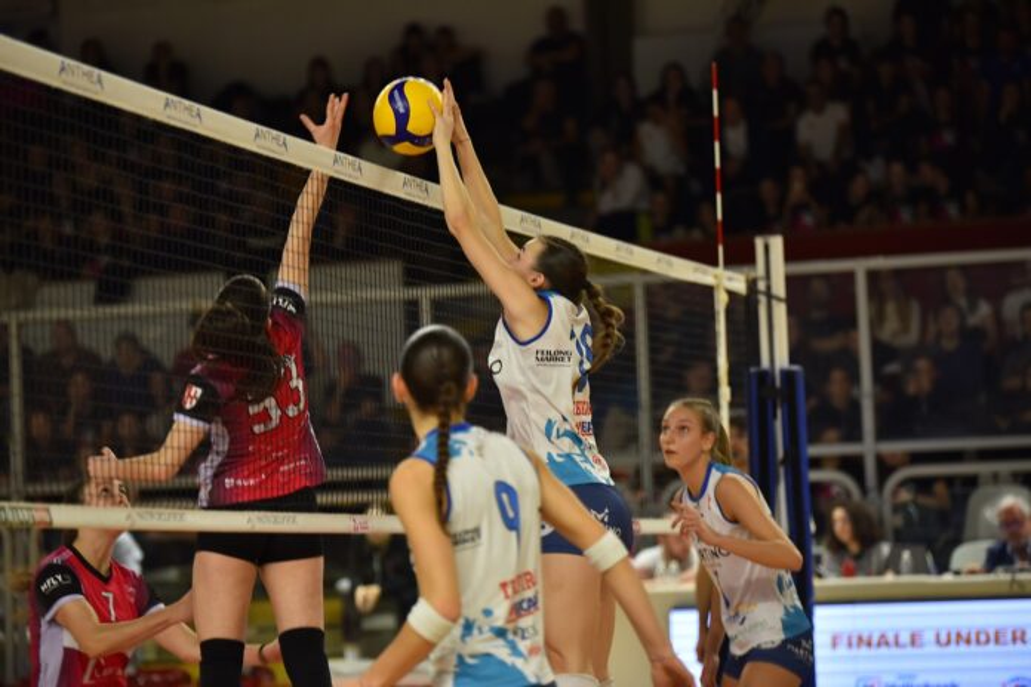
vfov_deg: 10.5
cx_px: 516
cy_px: 344
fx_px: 3723
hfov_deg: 15.8
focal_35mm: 130
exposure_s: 1/400
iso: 640
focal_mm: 130
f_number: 2.8
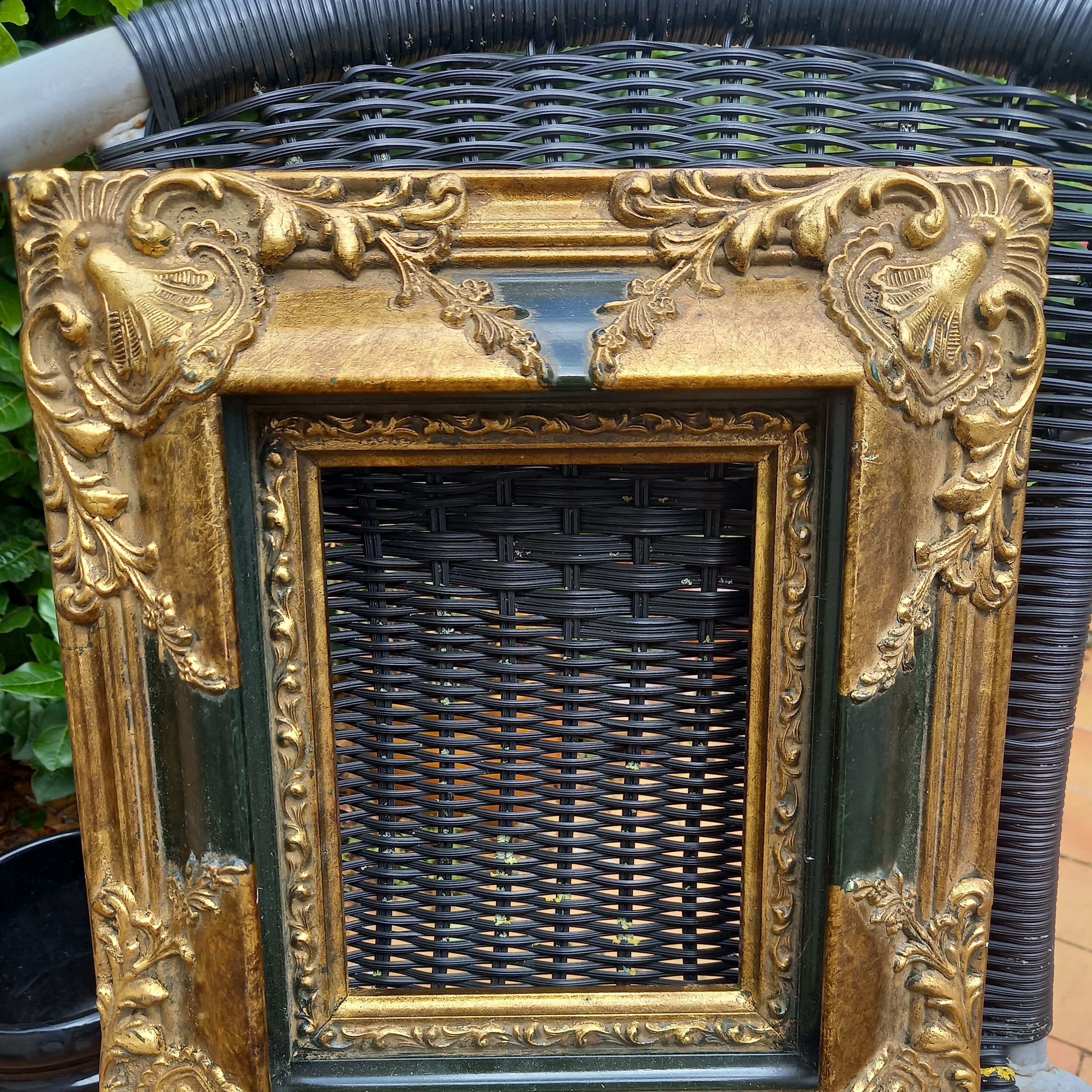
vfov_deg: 53.1
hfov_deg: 54.0
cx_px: 555
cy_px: 717
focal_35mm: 30
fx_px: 1071
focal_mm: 4.65
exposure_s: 1/139
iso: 50
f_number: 1.8
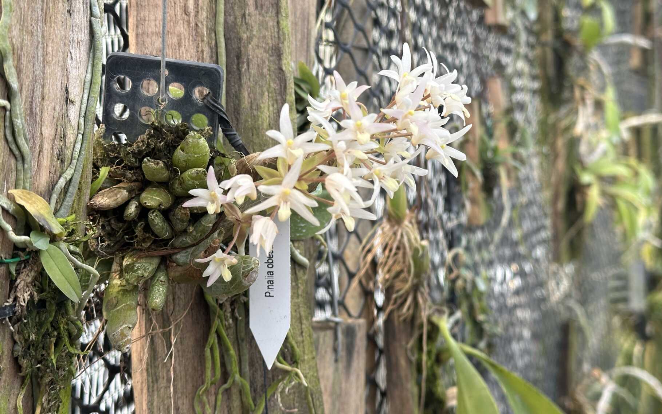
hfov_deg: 36.3
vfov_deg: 23.1
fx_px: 1010
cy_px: 157
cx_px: 346
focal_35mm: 56
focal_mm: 6.86
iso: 64
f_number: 1.78
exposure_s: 1/121
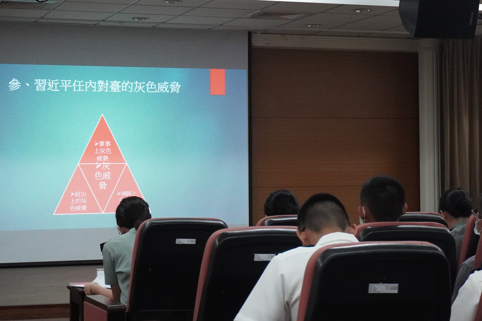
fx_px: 1111
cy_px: 120
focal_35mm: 83
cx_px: 293
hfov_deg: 24.4
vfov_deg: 16.4
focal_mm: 42
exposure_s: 1/160
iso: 6400
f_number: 5.6
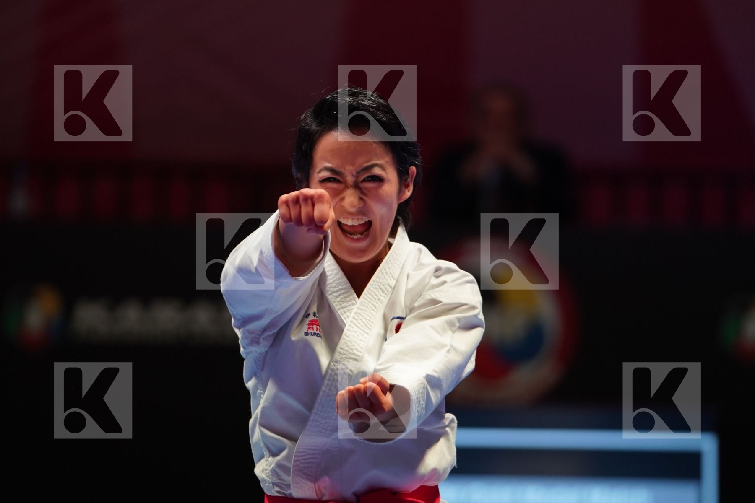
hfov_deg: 6.9
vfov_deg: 4.6
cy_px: 252
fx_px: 6291
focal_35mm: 300
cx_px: 378
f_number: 2.8
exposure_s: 1/500
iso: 1000
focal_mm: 200
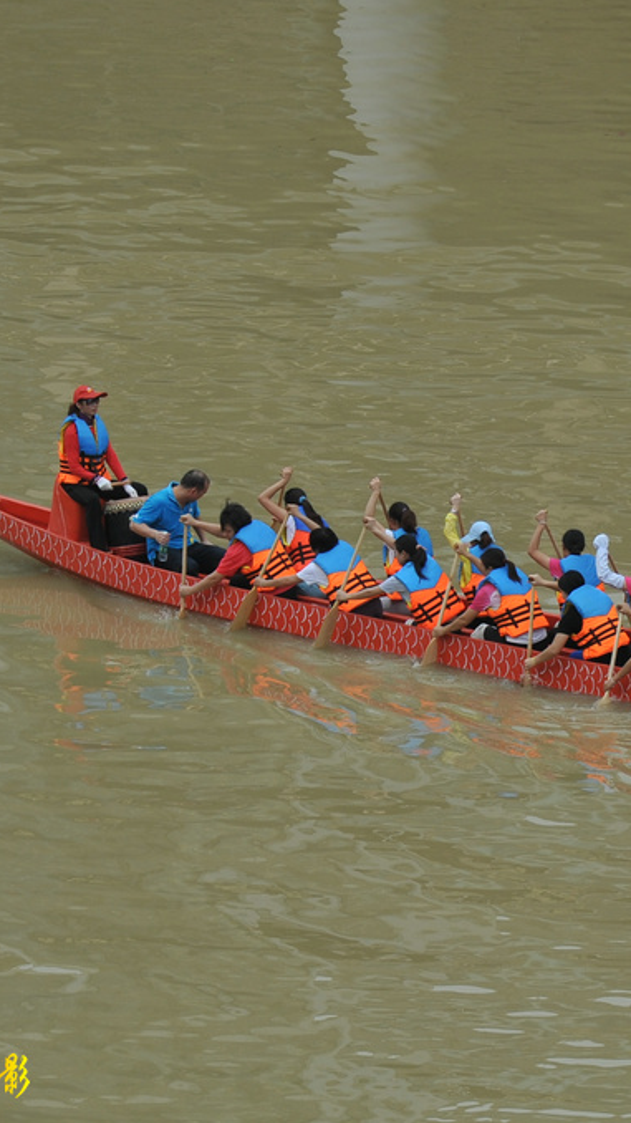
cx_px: 697
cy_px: 561
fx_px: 9883
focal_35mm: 332
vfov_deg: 6.5
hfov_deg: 3.7
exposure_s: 1/320
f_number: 11
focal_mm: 210
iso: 250
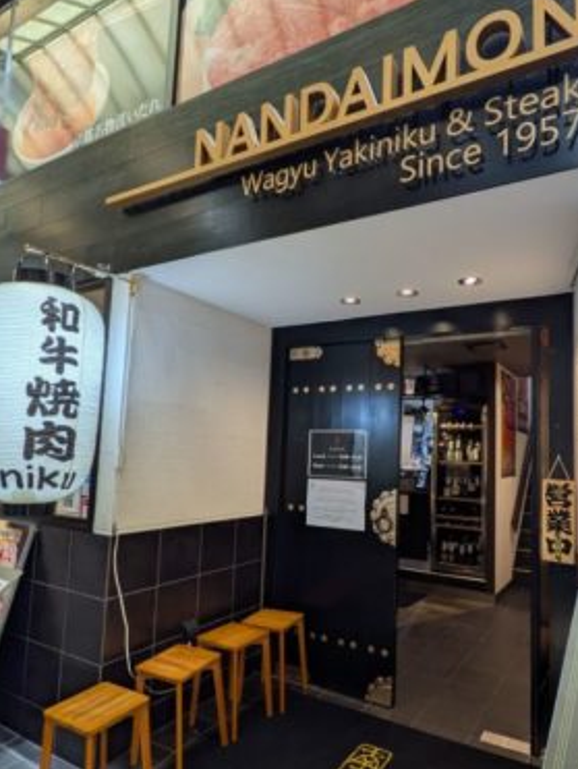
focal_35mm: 23
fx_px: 511
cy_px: 415
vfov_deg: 73.7
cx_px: 338
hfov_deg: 58.6
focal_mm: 1.83
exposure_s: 1/100
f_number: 2.2
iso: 117
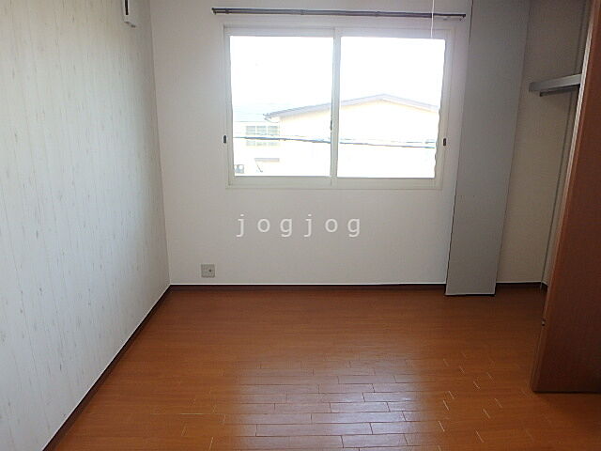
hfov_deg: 79.0
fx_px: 365
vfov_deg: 63.4
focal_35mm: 21
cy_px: 226
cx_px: 300
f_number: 3.5
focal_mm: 3.7
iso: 200
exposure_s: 1/40
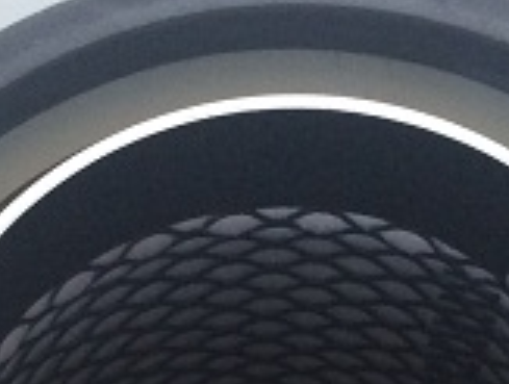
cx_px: 287
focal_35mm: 142
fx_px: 2093
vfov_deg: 9.9
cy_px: 709
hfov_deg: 13.9
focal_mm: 4.15
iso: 80
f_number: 2.2
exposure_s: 1/33
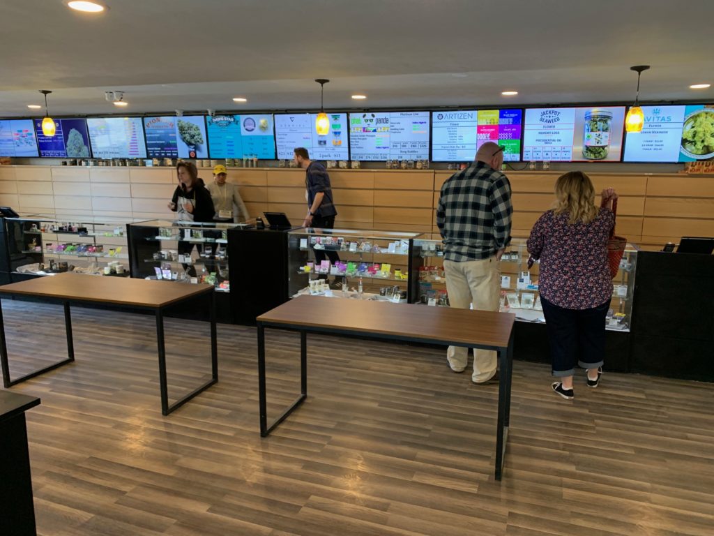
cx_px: 357
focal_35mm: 26
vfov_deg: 53.1
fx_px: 536
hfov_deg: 67.3
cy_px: 268
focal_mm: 4.25
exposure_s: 1/60
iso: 160
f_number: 1.8
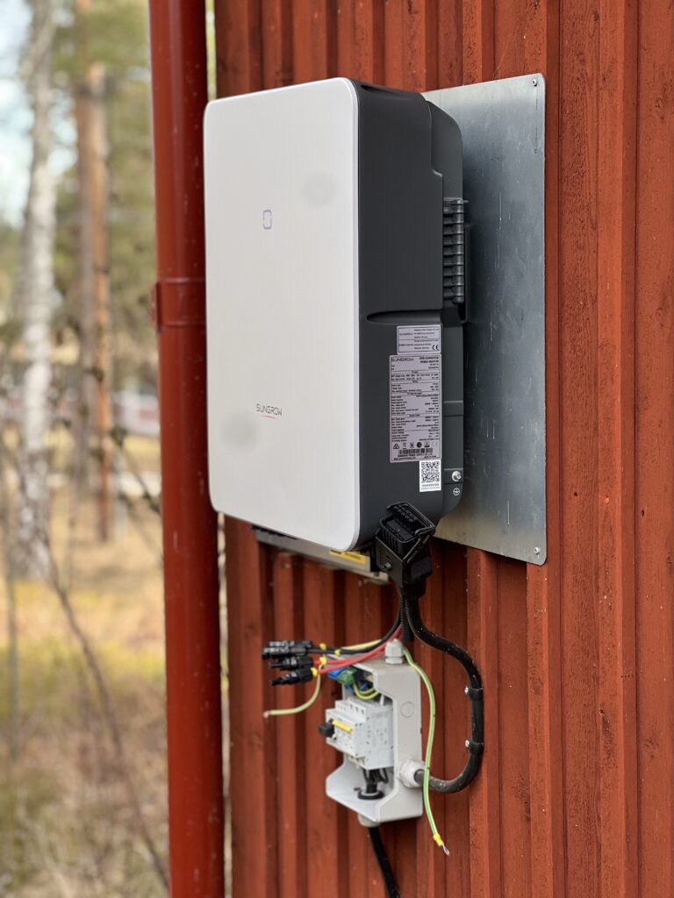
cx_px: 337
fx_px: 1999
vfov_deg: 25.3
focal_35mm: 77
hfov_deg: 19.1
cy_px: 449
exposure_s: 1/121
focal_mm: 9
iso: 50
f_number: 2.8
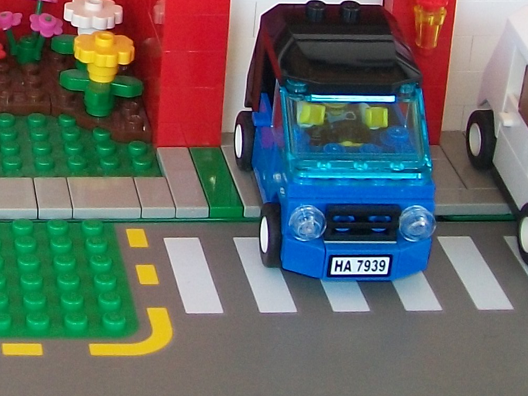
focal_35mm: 117
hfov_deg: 16.1
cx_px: -118
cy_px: -90
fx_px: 1785
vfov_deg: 12.3
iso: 80
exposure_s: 1/100
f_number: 2.7
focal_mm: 6
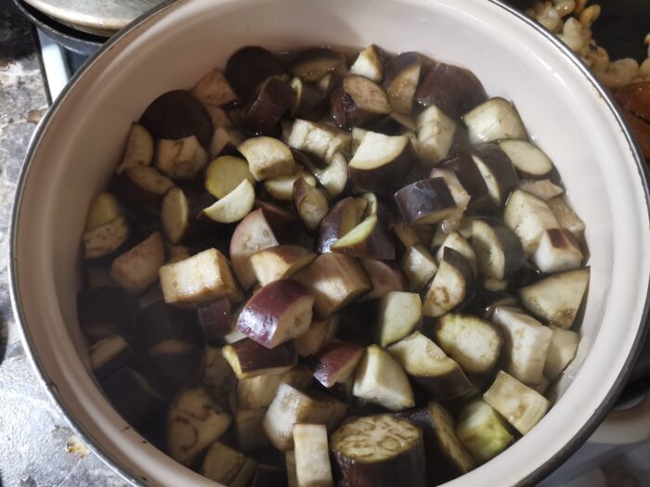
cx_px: 325
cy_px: 244
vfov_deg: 53.1
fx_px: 488
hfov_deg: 67.3
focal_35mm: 26
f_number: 1.8
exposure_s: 1/50
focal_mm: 4.75
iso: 400
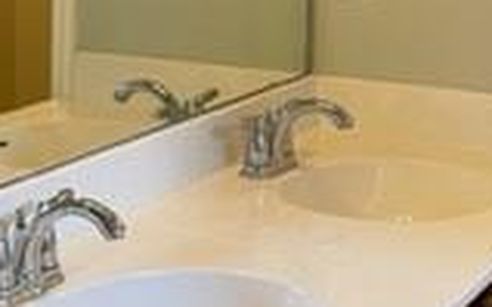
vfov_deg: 11.5
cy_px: -56
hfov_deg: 18.7
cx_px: 164
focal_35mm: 111
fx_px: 1487
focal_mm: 5.1
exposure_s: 1/60
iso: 160
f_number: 1.6
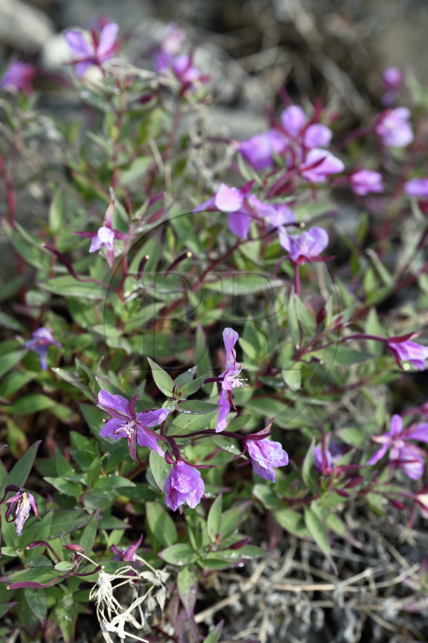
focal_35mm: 200
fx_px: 3569
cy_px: 322
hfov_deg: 6.9
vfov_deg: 10.3
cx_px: 214
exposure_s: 1/400
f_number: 6.3
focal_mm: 200
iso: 200
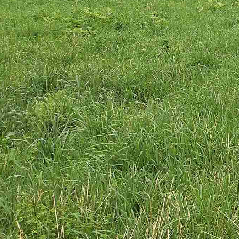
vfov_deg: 17.9
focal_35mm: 93
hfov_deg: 14.6
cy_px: -38
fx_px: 726
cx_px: 510
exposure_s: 1/326
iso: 25
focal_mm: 5.4
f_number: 1.8
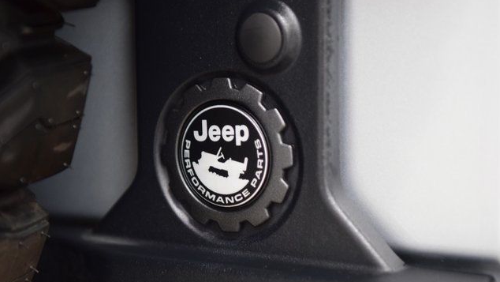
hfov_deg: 19.3
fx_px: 1472
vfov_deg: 10.9
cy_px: 165
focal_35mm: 111
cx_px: 251
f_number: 2.8
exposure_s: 1/30
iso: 1600
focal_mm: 70
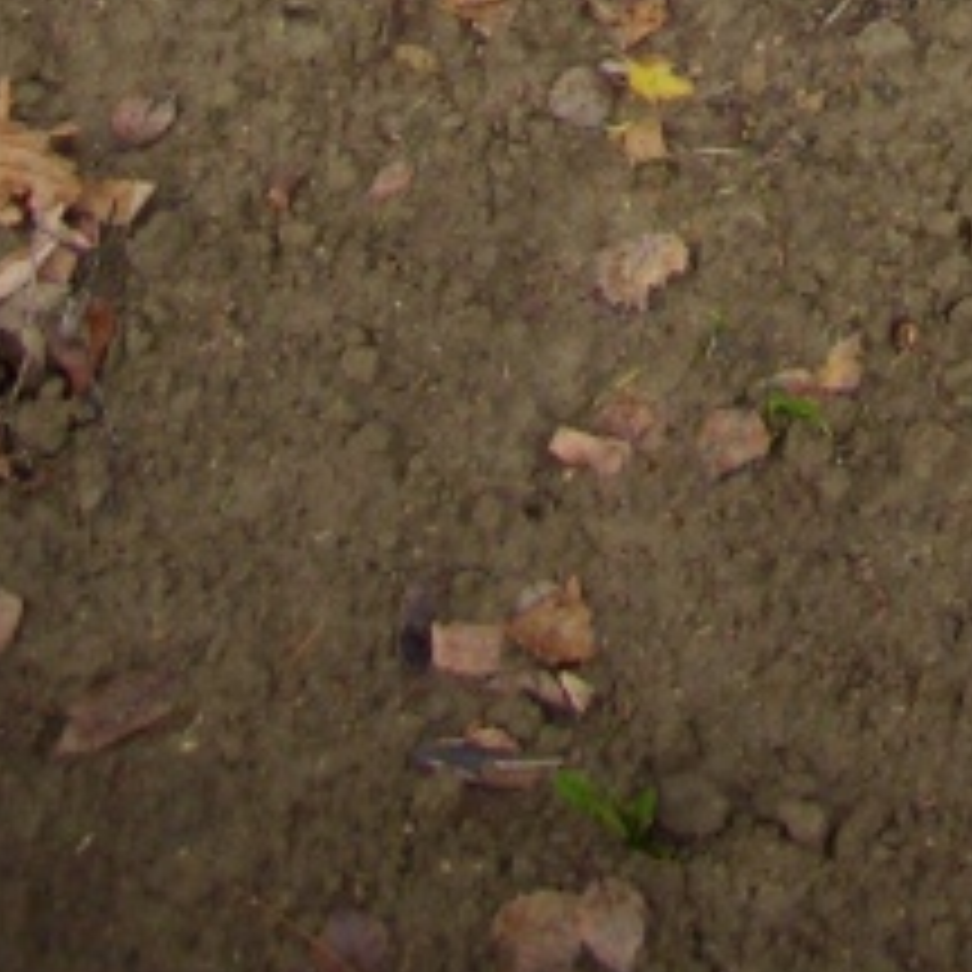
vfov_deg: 11.3
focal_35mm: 130
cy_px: -1300
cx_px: 1566
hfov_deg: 12.6
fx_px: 4130
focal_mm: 6.2
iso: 50
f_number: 2.8
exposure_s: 1/184
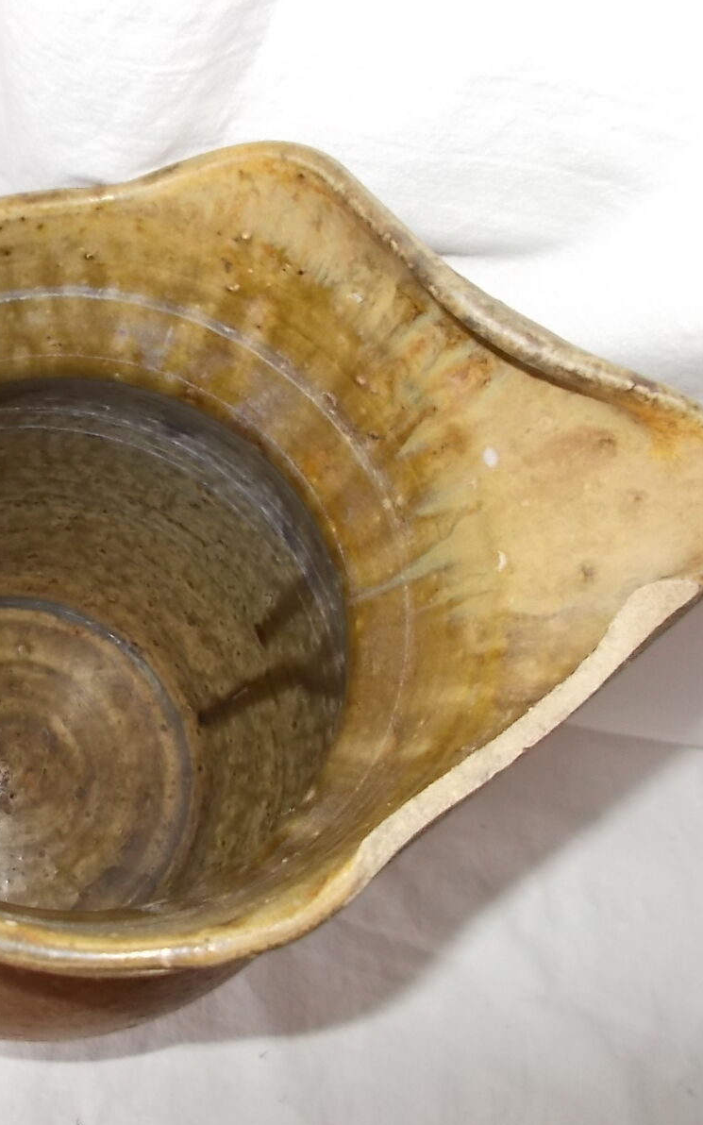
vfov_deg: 52.7
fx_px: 1134
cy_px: 562
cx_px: 100
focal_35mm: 37
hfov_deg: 33.0
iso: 200
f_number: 3.2
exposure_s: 1/25
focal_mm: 4.6
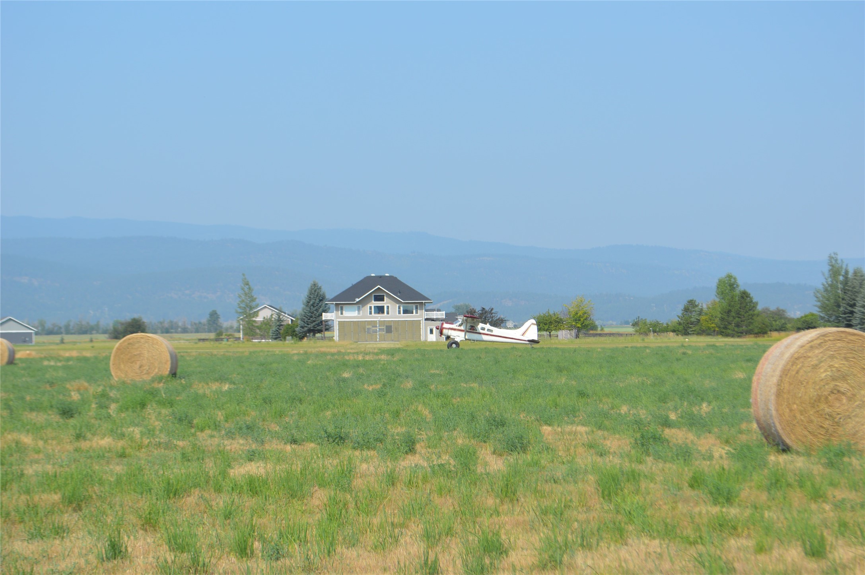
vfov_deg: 16.5
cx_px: 432
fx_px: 1980
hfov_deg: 24.6
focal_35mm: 82
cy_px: 288
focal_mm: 55
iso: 100
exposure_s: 1/250
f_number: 8
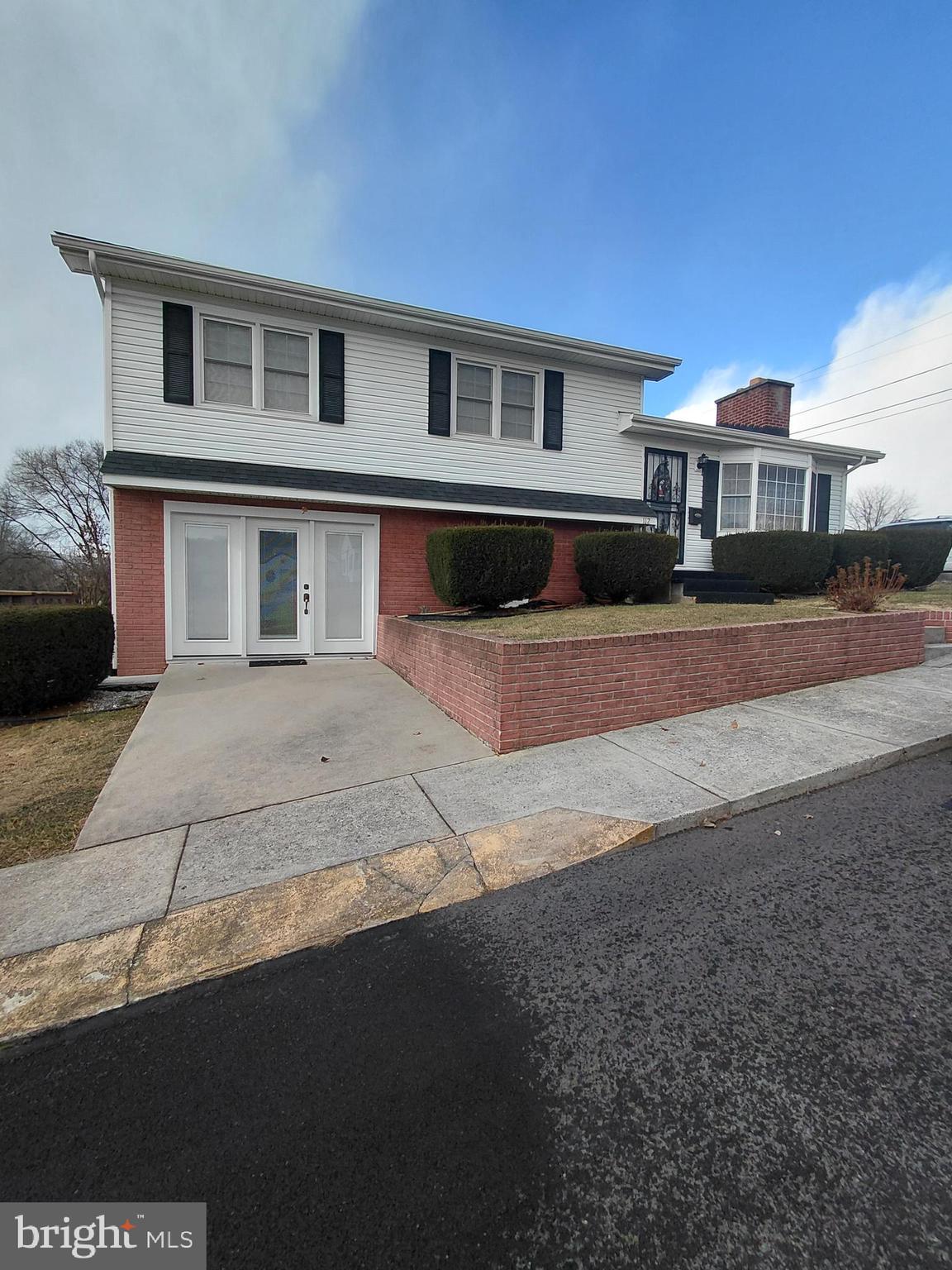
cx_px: 476
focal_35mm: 16
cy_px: 635
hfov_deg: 78.1
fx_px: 587
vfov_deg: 94.5
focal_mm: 1.64
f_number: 2.2
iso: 40
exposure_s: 1/695
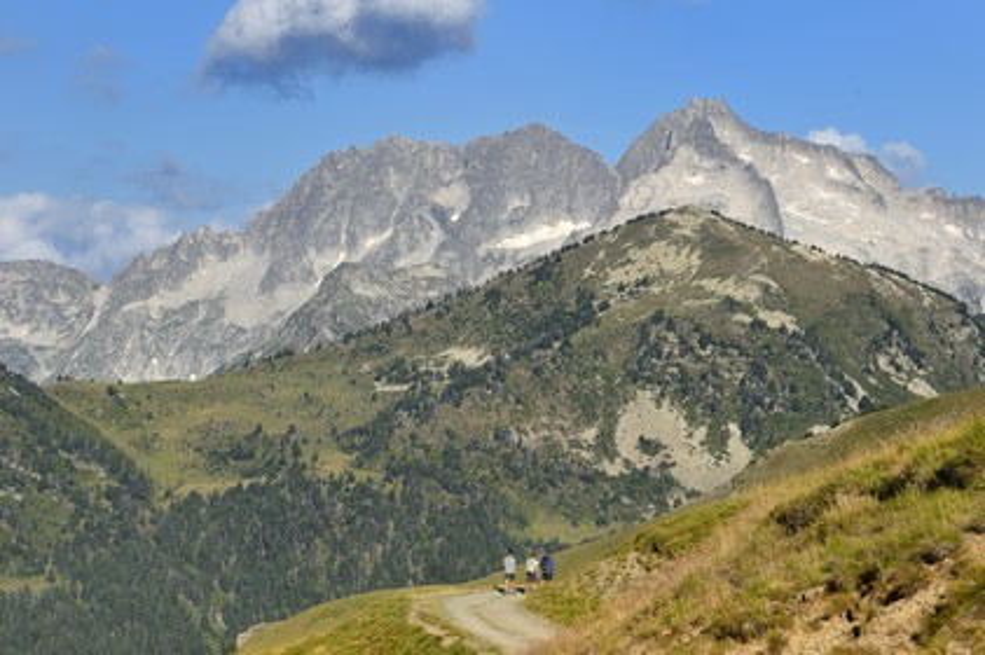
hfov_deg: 15.2
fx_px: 3691
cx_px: 492
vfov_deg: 10.1
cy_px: 328
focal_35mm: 135
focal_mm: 135
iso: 200
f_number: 8
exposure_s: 1/800
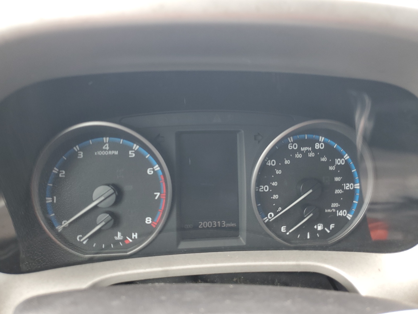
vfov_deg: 53.1
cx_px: 209
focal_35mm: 26
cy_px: 157
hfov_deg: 67.3
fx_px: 314
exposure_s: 1/60.2
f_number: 1.5
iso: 53
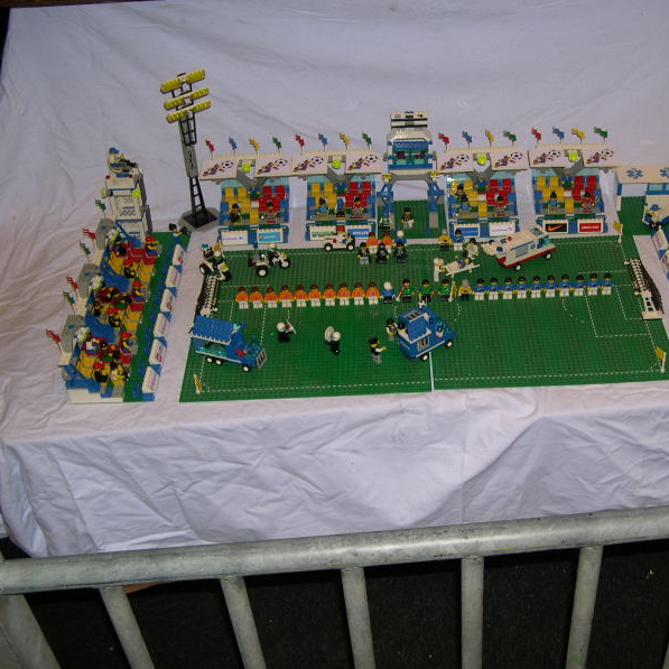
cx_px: 444
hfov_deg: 37.2
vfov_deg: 37.6
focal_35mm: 45
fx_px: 984
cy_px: 335
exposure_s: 1/60
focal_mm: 8
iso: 100
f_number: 2.8
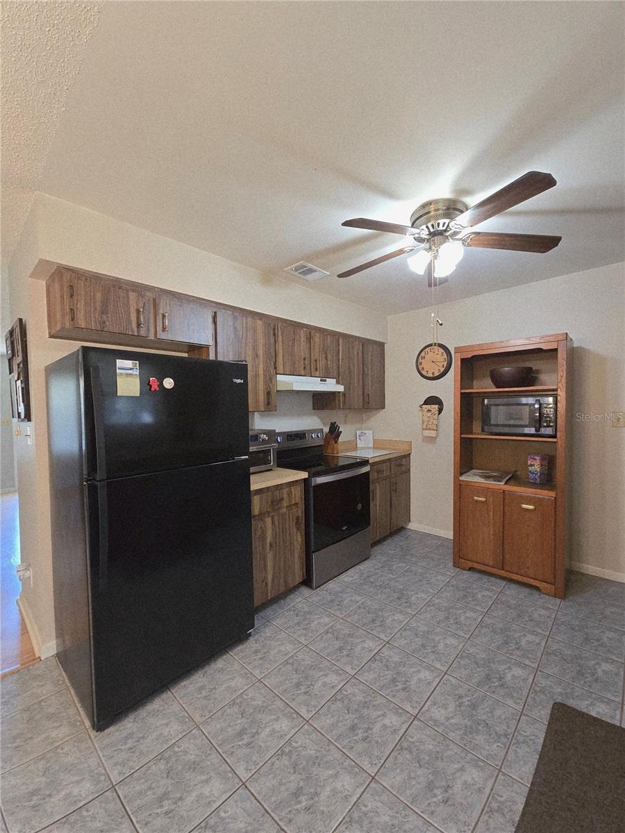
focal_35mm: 13
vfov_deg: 106.2
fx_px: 313
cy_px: 416
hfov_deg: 89.9
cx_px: 312
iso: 400
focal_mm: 2.2
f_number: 2.2
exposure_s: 1/60.2
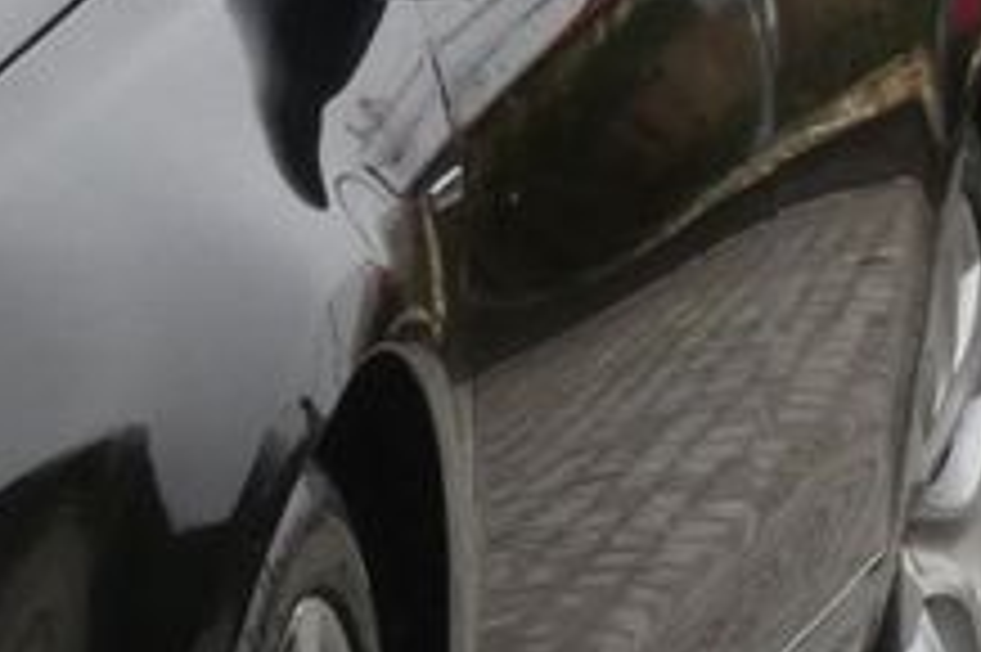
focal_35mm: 586
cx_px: -1166
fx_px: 15956
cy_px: 409
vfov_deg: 2.3
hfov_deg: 3.5
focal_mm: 21.5
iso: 320
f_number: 5.6
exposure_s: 1/80
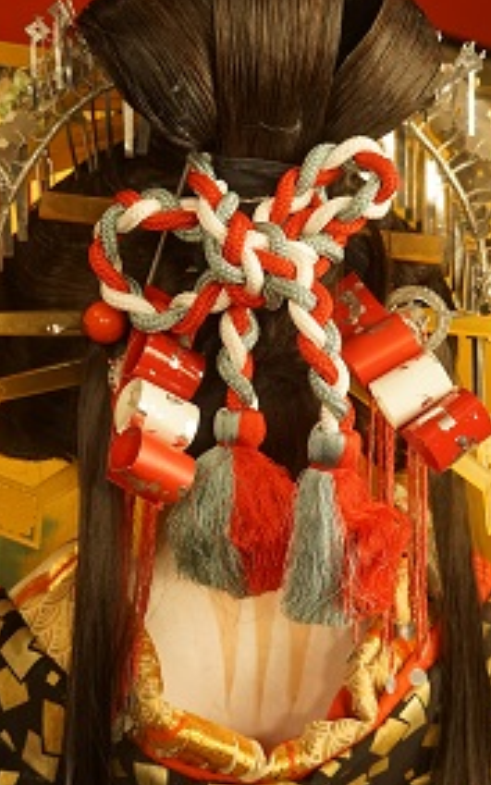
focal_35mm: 81
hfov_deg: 16.1
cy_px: 383
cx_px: 233
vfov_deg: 25.5
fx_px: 1733
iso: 1000
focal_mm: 50
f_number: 5.6
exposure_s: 1/100
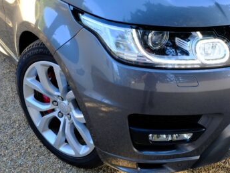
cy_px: 90
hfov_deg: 42.9
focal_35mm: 44
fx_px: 292
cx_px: 123
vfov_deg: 32.9
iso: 1600
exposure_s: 1/52
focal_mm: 23.4
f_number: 14
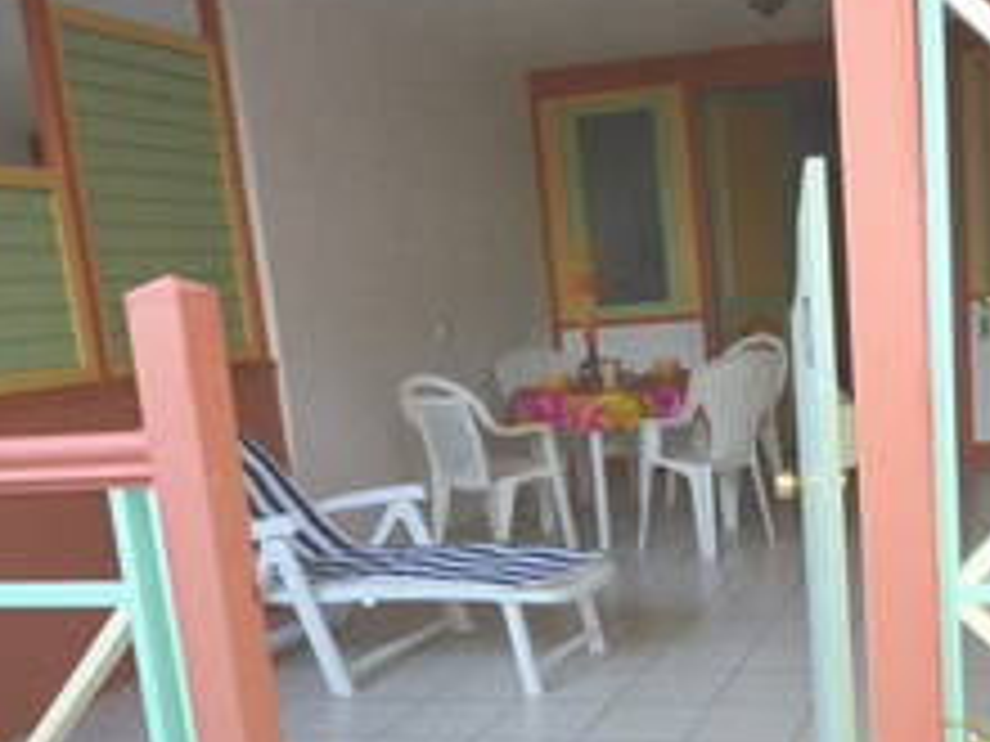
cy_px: 544
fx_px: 1173
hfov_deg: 44.4
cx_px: 729
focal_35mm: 41
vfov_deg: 34.5
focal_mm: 4.1
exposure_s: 1/30
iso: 100
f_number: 3.3
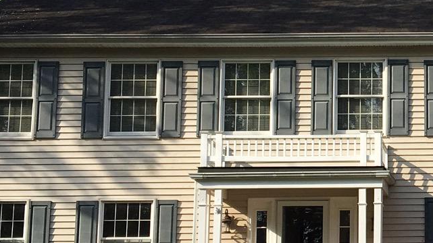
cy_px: 135
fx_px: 1159
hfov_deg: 20.3
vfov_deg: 12.0
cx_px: 463
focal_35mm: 101
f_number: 2.2
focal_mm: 4.15
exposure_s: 1/974
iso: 25
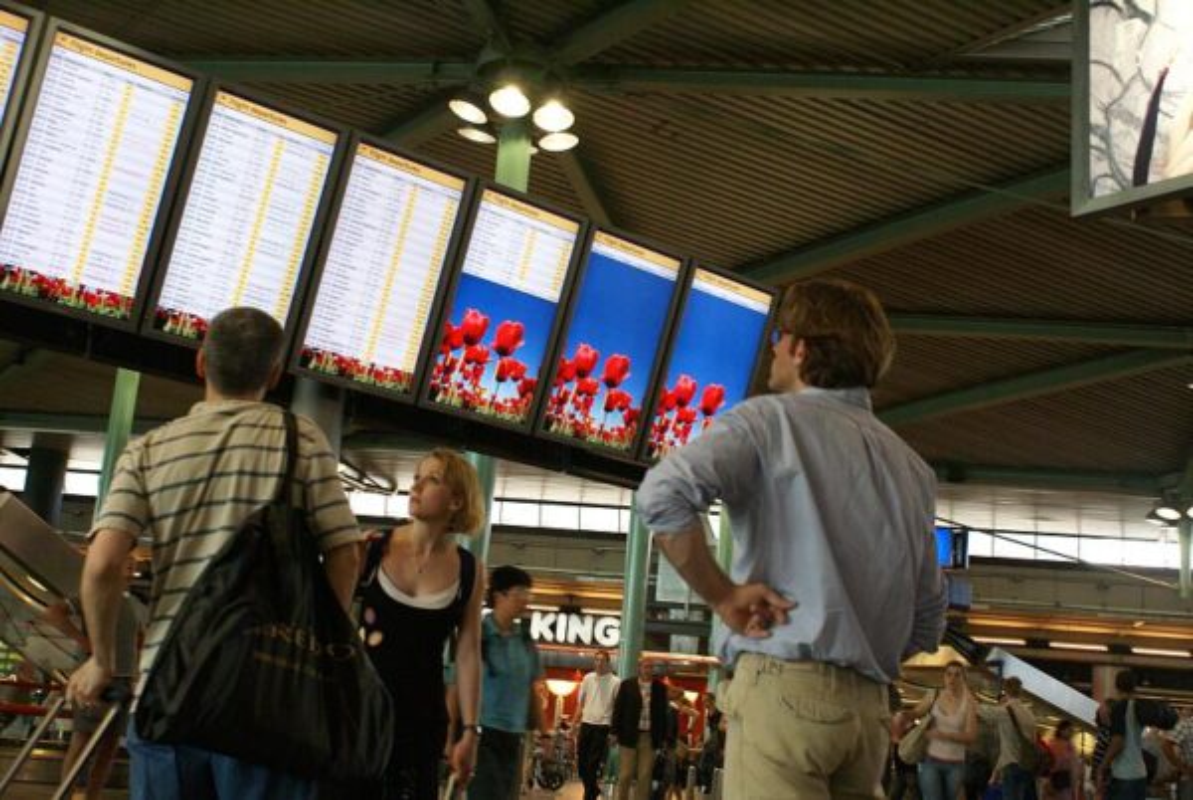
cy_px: 400
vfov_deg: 32.0
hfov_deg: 46.3
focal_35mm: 42
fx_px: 1394
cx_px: 596
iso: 400
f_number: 4.5
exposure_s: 1/30
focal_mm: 28
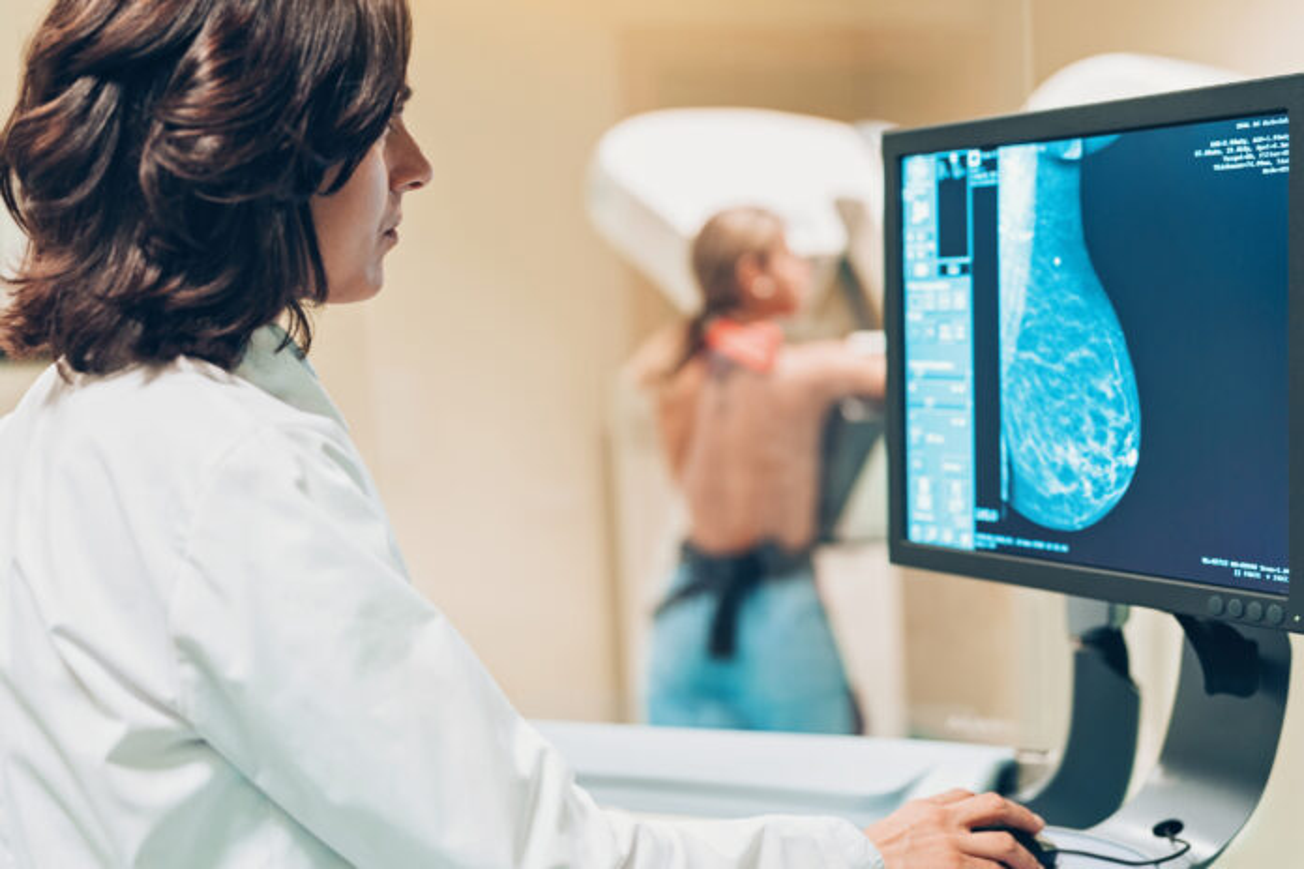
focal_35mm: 50
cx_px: 652
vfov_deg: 27.0
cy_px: 434
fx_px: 1811
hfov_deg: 39.6
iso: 800
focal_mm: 50
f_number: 2
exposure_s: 1/100
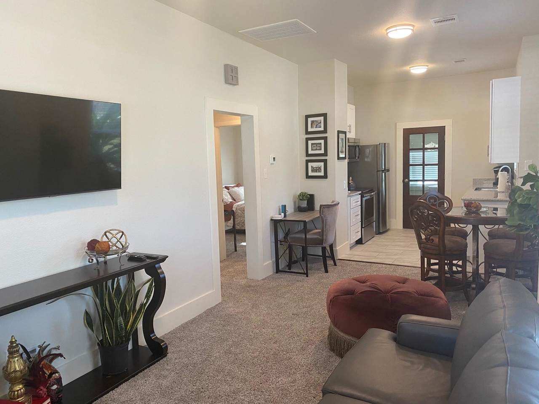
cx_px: 270
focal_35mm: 26
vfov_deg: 53.1
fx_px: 405
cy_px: 202
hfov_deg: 67.3
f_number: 1.8
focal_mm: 4.25
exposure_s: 1/60
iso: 125
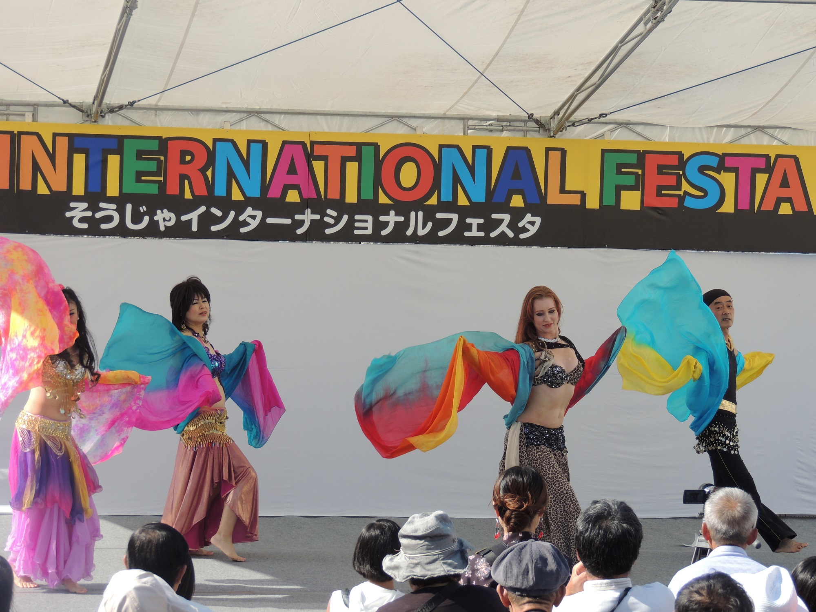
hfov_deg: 14.6
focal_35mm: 135
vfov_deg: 11.0
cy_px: 306
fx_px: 3182
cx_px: 408
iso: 100
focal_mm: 24
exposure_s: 1/400
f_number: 4.3
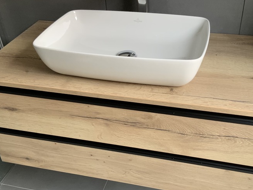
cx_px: 130
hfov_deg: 50.1
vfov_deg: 38.7
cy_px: 93
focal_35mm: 37
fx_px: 270
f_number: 1.8
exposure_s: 1/79
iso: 64
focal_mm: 3
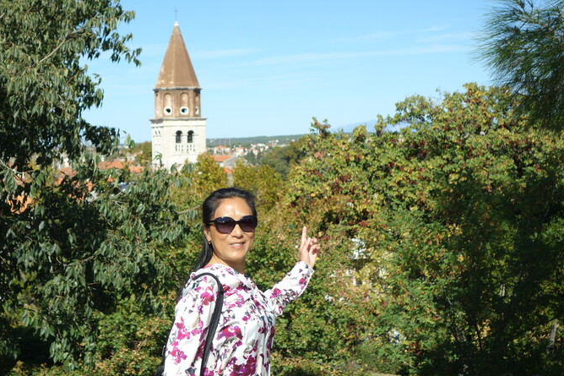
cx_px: 231
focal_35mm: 70
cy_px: 182
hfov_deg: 28.8
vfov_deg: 19.4
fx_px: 1096
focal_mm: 21.77
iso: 125
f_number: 4.5
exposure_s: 1/800
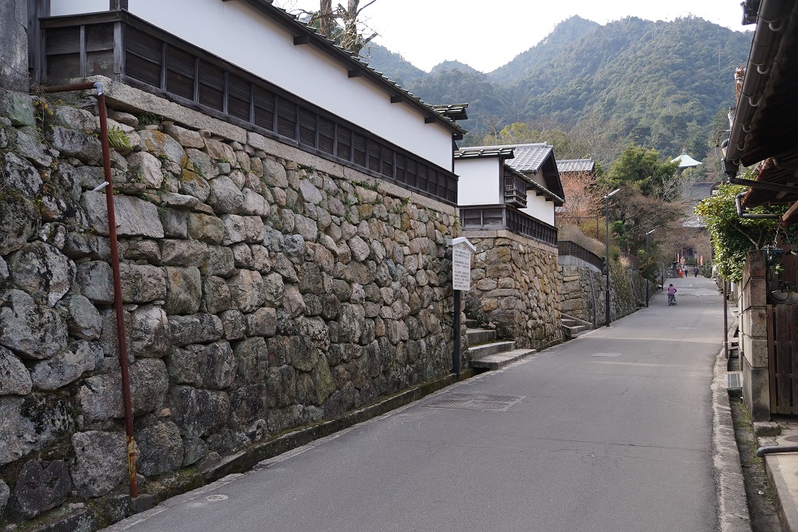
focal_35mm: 36
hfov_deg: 53.1
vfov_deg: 36.9
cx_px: 399
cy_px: 266
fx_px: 798
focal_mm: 24
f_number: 4
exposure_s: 1/160
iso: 100
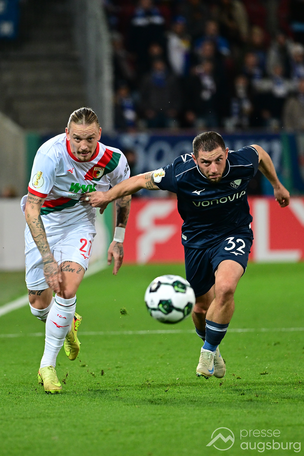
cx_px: 152
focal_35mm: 400
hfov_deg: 3.4
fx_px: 5065
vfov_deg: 5.2
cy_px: 228
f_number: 4.5
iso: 2800
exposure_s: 1/800
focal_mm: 400
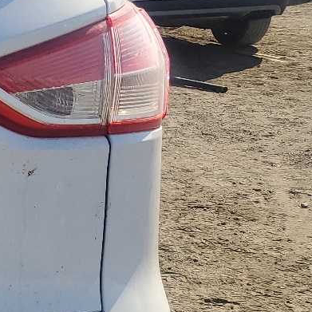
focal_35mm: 94
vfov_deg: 18.4
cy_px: 201
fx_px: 959
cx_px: -323
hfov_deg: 14.9
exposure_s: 1/2500
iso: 50
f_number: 1.5
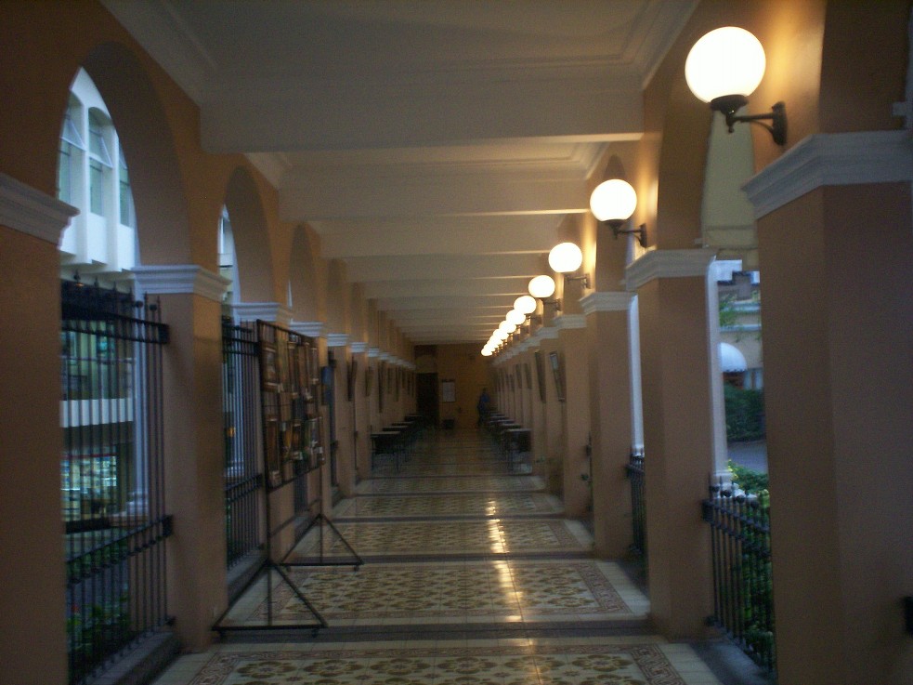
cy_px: 342
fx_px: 949
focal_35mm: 36
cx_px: 456
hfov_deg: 51.4
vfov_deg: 39.6
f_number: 4.5
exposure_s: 1/8
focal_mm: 6
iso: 200
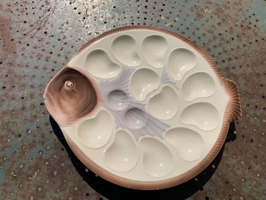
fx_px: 200
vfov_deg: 53.1
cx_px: 133
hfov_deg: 67.3
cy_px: 100
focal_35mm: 26
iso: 25
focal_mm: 4.25
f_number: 1.8
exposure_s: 1/6897
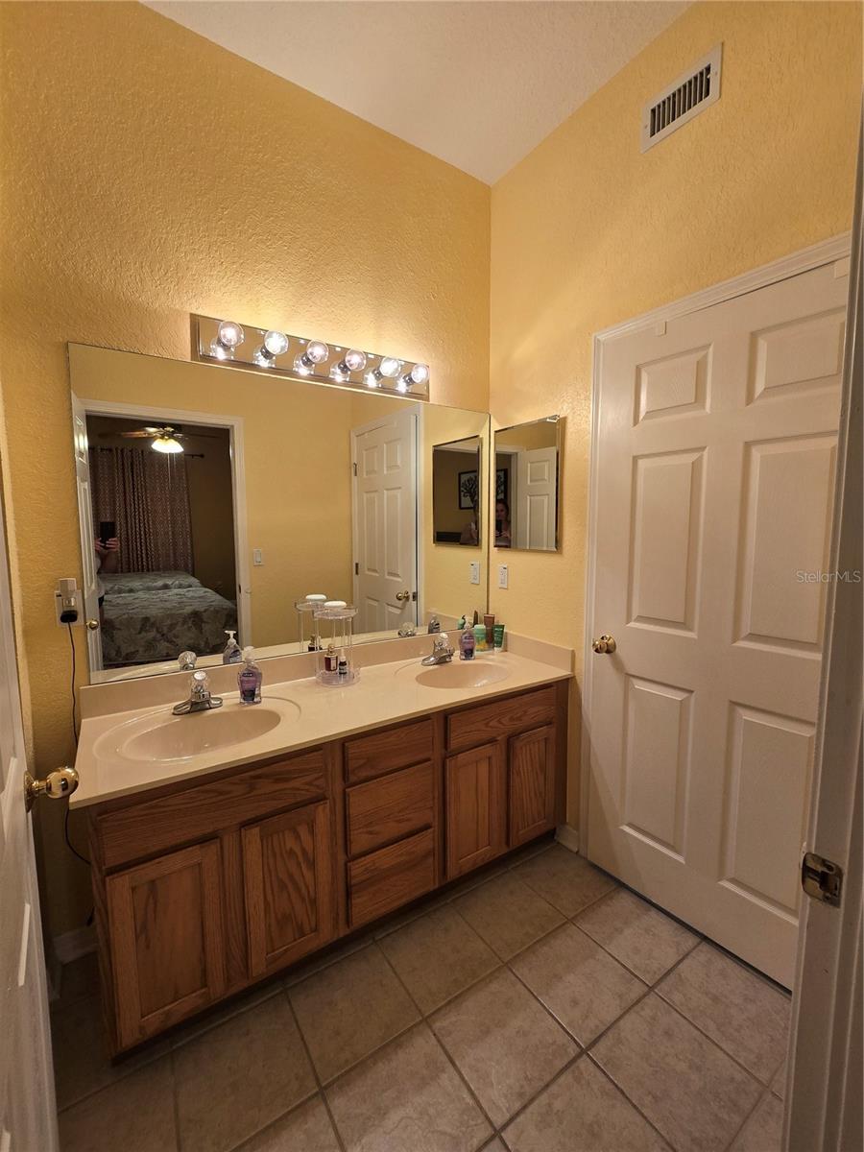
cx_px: 432
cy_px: 576
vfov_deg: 106.2
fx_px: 433
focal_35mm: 13
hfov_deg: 89.9
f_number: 2.2
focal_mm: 2.2
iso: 80
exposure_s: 1/60
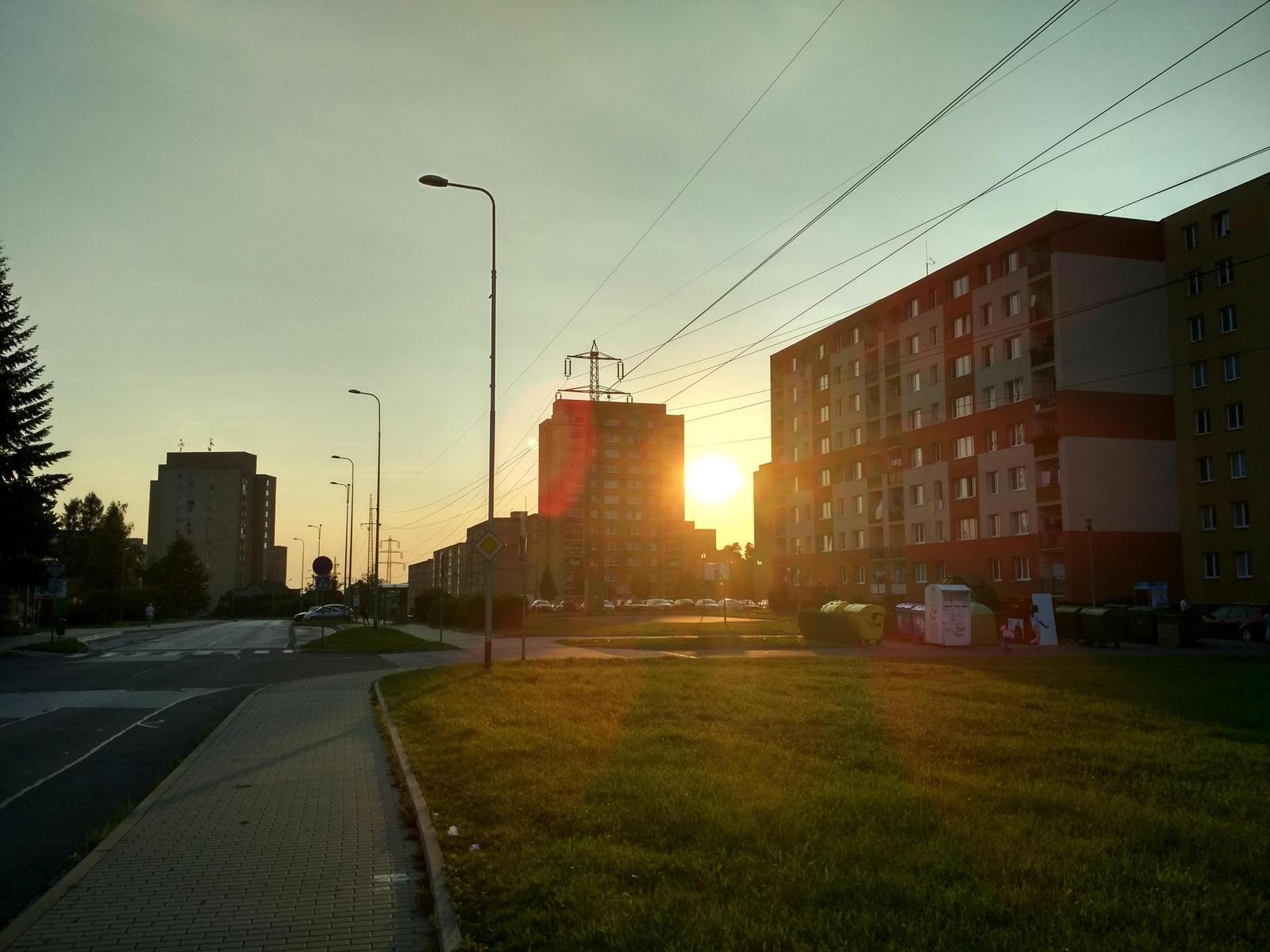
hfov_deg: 60.0
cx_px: 635
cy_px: 476
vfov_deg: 46.8
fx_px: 1101
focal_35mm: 30
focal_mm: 4.12
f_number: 2
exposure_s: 1/2219
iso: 101
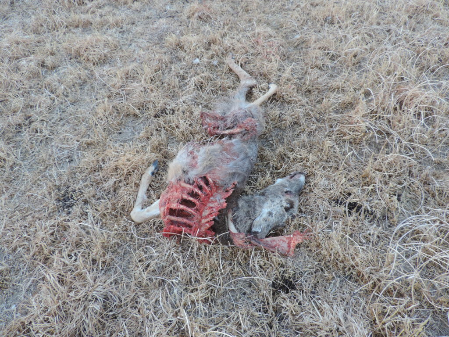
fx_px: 311
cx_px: 224
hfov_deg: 71.6
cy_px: 168
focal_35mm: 24
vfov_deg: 56.8
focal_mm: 4.3
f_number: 3
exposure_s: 1/50
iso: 80
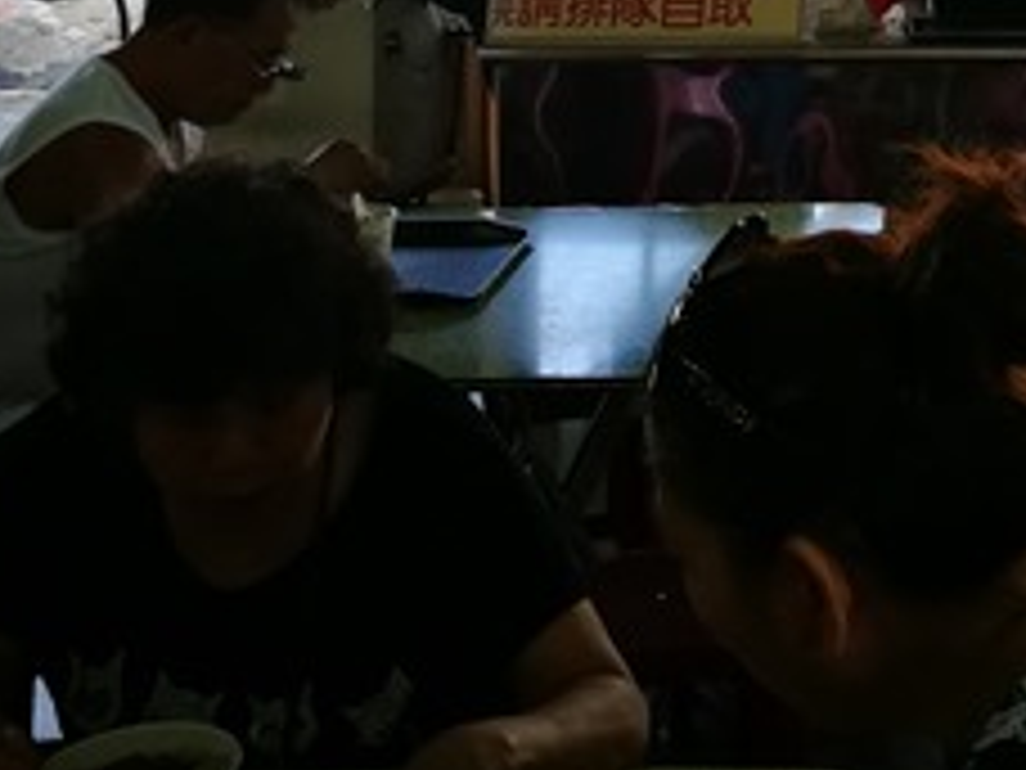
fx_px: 2104
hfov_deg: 26.0
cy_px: -239
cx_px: 1022
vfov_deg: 19.1
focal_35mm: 71
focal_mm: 4.5
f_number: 2.2
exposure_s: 1/120
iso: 100
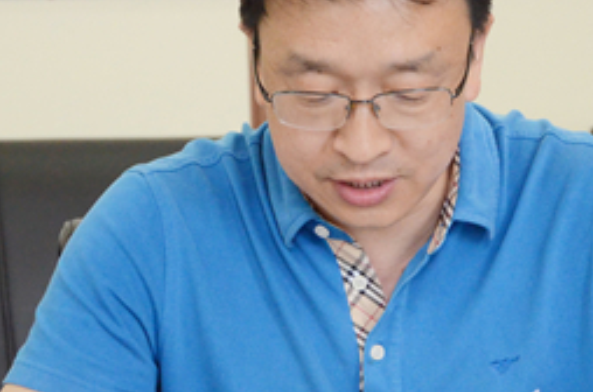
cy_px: 223
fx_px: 4650
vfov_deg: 4.8
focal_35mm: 283
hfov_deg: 7.3
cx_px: 402
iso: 2500
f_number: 5.3
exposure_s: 1/125
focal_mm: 80
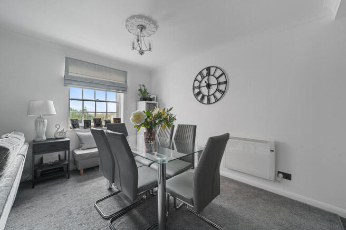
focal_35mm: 14
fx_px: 134
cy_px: 115
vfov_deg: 81.1
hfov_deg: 104.3
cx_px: 173
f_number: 9
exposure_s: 2
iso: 400
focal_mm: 14
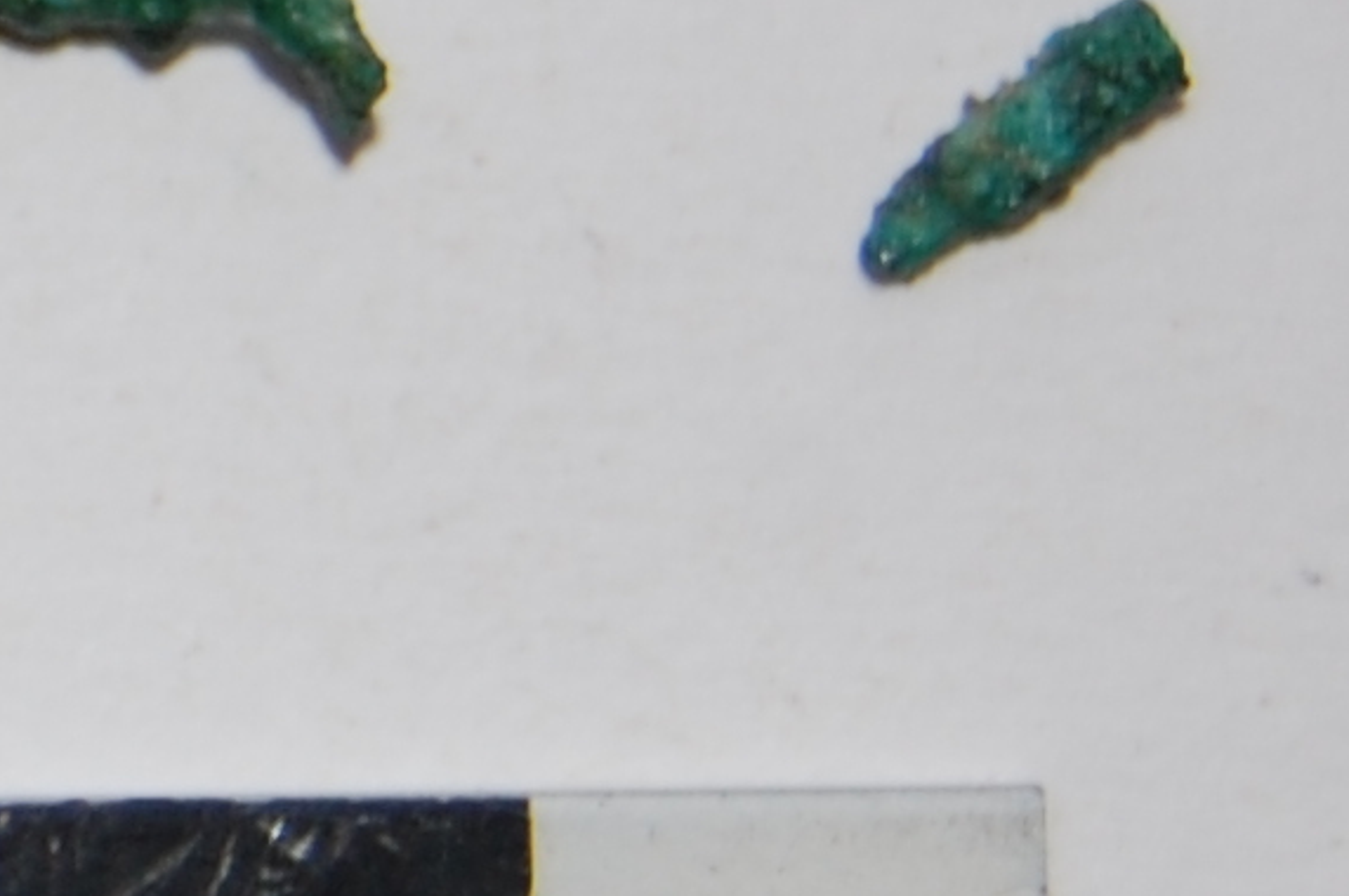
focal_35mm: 300
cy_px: -278
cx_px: -1818
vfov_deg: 4.6
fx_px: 11229
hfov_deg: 6.6
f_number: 4.8
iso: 220
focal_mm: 38
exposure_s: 1/60
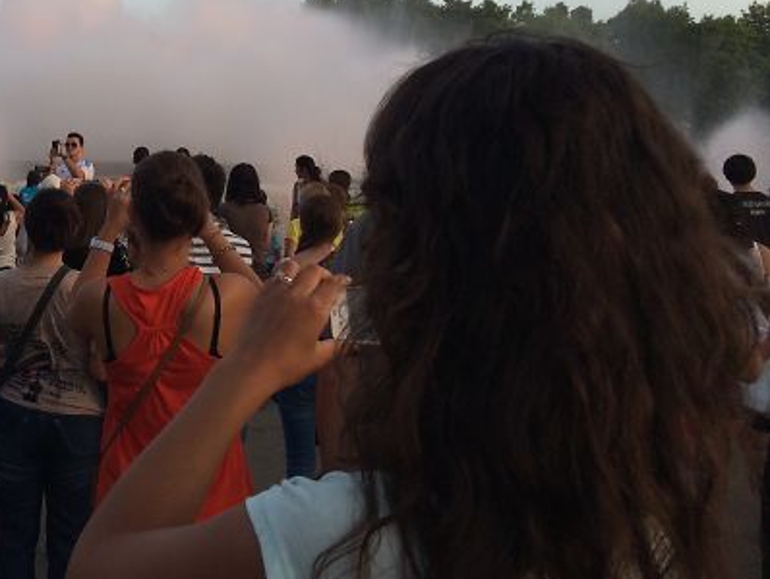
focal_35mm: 51
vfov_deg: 28.1
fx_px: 1135
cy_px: 125
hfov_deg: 35.5
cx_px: 95
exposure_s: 1/419
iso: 32
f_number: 2.2
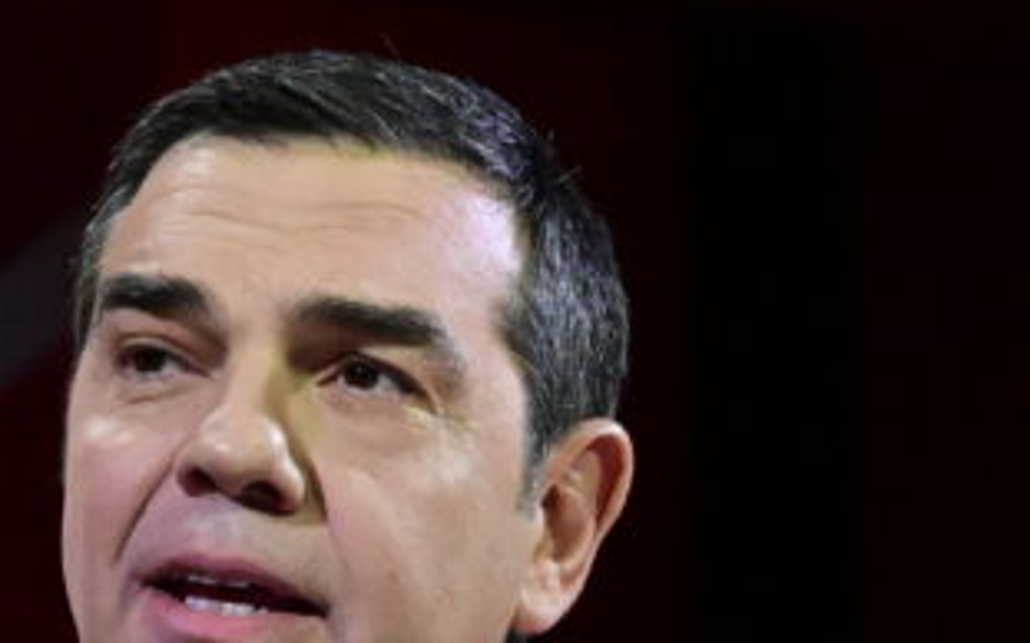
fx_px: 15908
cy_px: 723
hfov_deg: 3.7
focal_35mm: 567
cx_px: 268
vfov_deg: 2.3
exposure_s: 1/500
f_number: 5.6
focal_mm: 96
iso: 8000
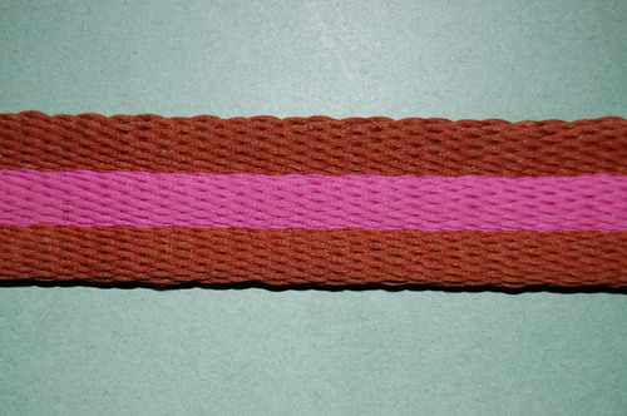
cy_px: 208
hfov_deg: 24.6
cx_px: 314
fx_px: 1435
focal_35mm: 82
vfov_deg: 16.5
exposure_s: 1/60
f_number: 5.6
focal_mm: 55
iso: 400
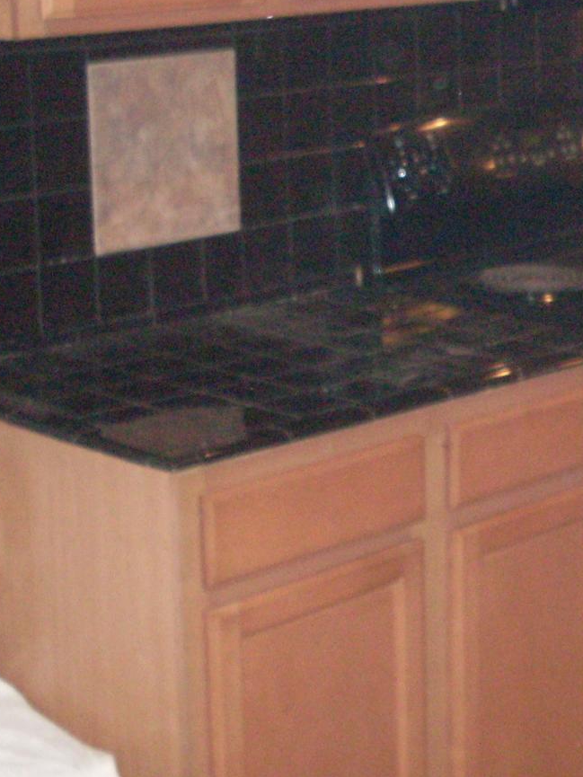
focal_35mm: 90
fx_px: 2021
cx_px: 619
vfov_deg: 21.5
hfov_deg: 16.0
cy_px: 175
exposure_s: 1/45
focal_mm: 6.3
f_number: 2.8
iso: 240
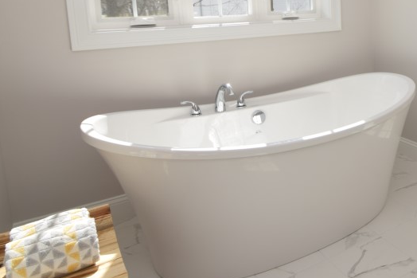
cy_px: 46
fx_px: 382
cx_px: 368
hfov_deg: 51.3
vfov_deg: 38.1
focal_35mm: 33
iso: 100
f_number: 6.3
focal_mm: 10
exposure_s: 1/160
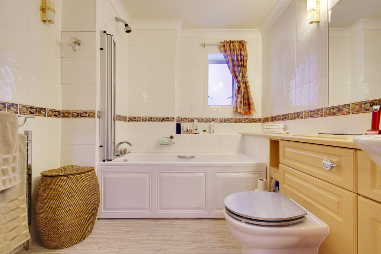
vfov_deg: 77.3
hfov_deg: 100.4
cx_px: 190
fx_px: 159
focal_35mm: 15
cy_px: 127
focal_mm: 10
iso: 100
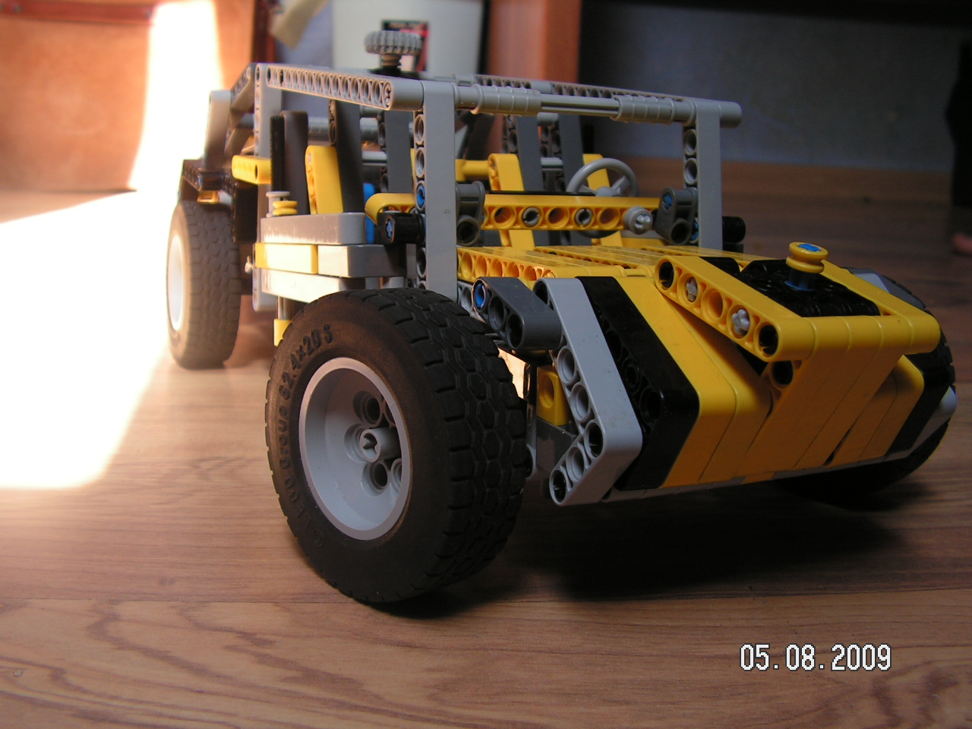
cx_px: 486
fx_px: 1011
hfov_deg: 51.4
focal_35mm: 36
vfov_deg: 39.7
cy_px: 364
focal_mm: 6
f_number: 3.2
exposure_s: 1/60
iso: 64
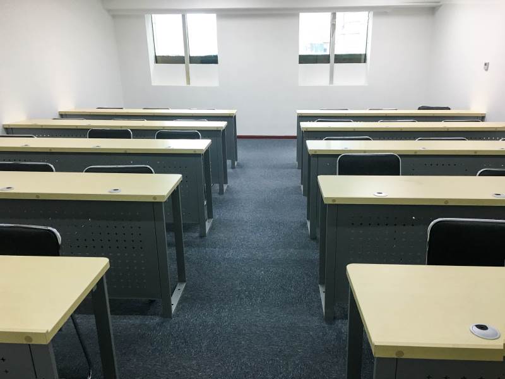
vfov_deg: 48.2
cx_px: 252
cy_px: 190
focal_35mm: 29
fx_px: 423
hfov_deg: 61.7
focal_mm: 4.15
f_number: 2.2
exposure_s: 1/35
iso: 64
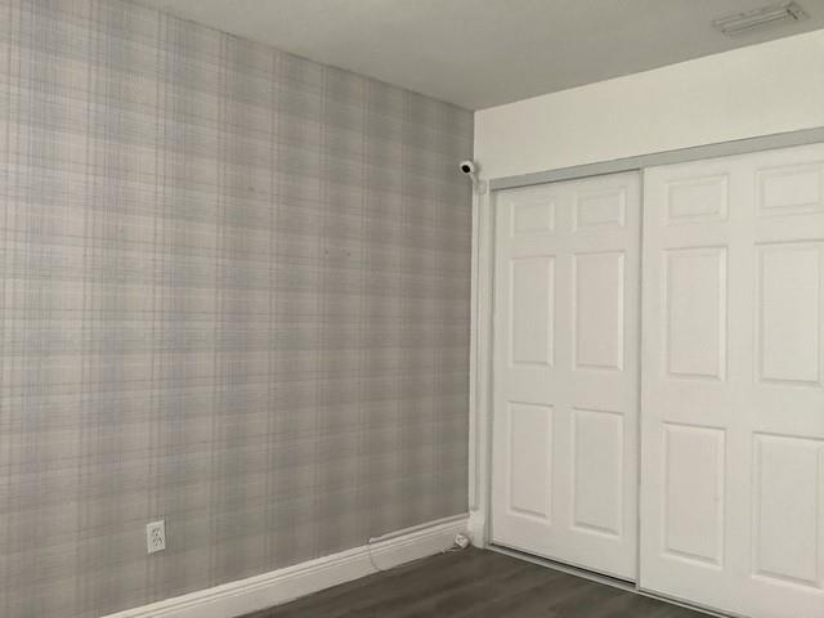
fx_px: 738
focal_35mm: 31
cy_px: 309
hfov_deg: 58.4
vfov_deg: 45.4
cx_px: 412
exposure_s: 1/60
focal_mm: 3.3
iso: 320
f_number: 2.4
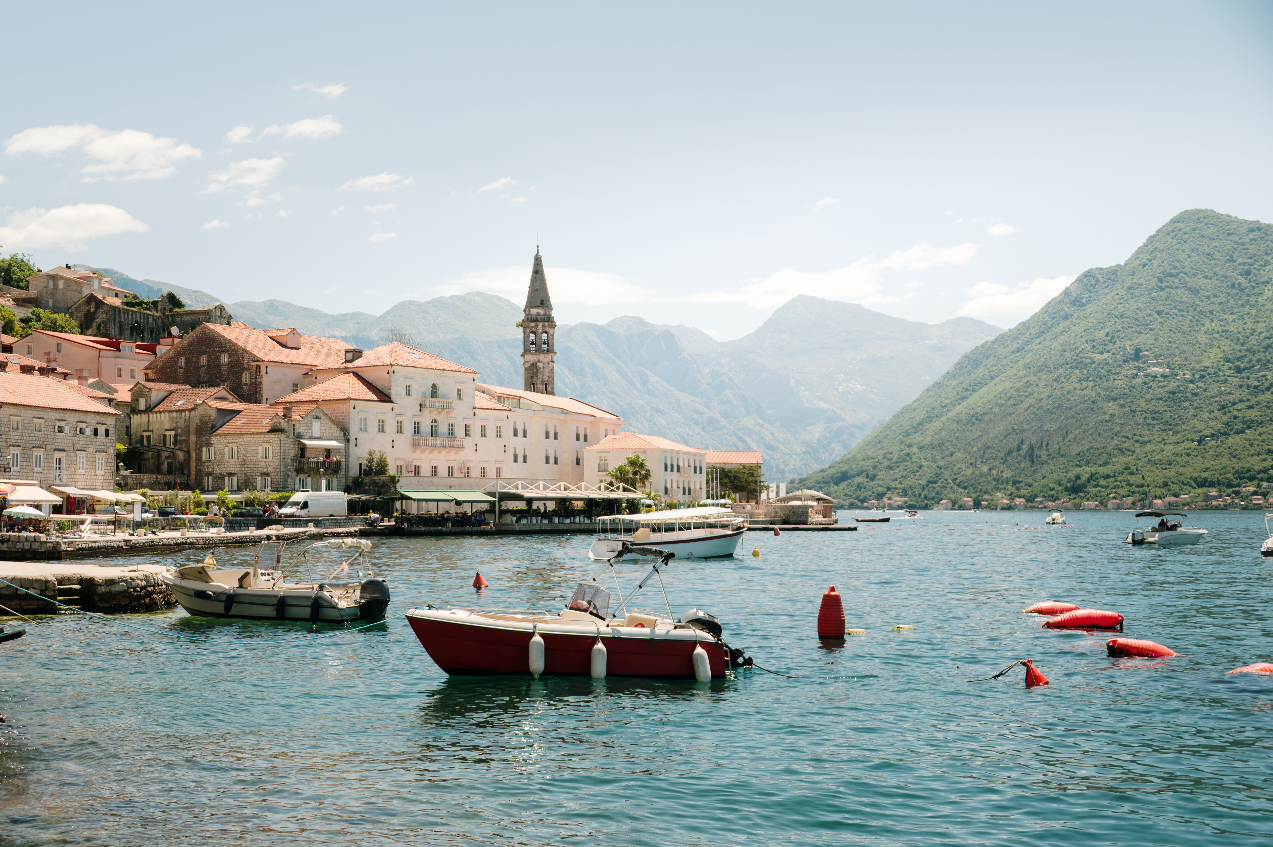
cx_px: 636
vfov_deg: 35.0
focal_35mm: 38
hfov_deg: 50.7
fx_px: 1343
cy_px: 424
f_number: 4
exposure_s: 1/1250
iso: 100
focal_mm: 38
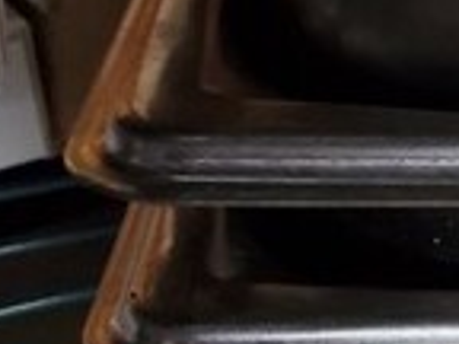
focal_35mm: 110
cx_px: 845
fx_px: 1459
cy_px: 102
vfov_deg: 13.4
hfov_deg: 15.3
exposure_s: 1/60
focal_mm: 4.3
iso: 500
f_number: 2.4
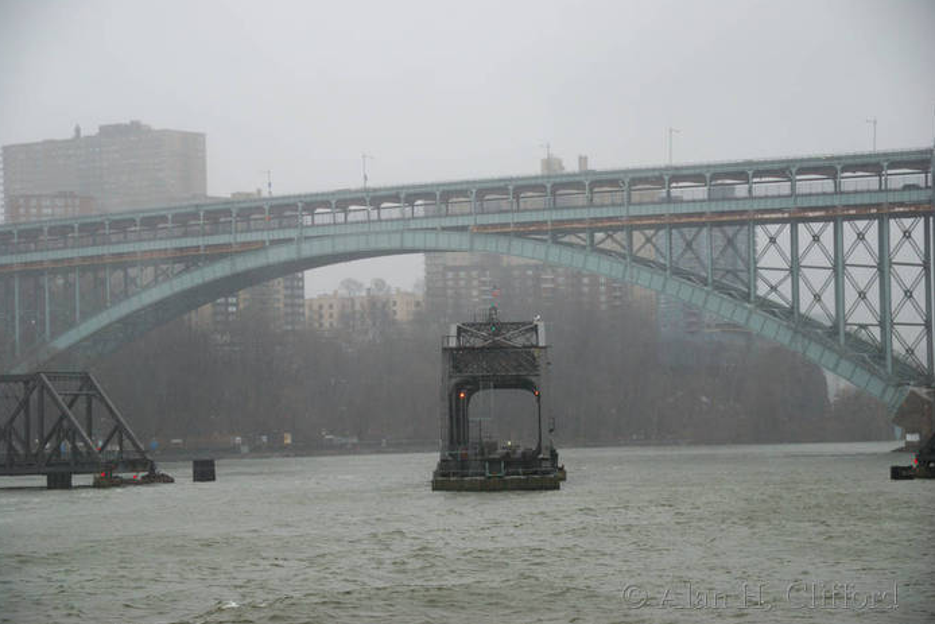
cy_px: 313
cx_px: 465
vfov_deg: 12.9
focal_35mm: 106
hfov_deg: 19.3
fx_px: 2753
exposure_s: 1/200
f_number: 5
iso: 280
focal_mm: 70
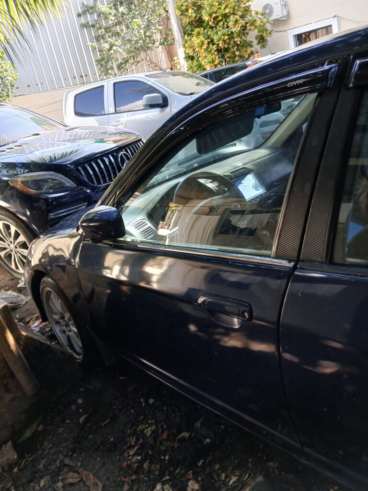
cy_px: 246
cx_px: 184
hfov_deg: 53.1
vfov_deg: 67.3
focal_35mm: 26
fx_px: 369
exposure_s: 1/60
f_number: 1.8
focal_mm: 3.98
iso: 100
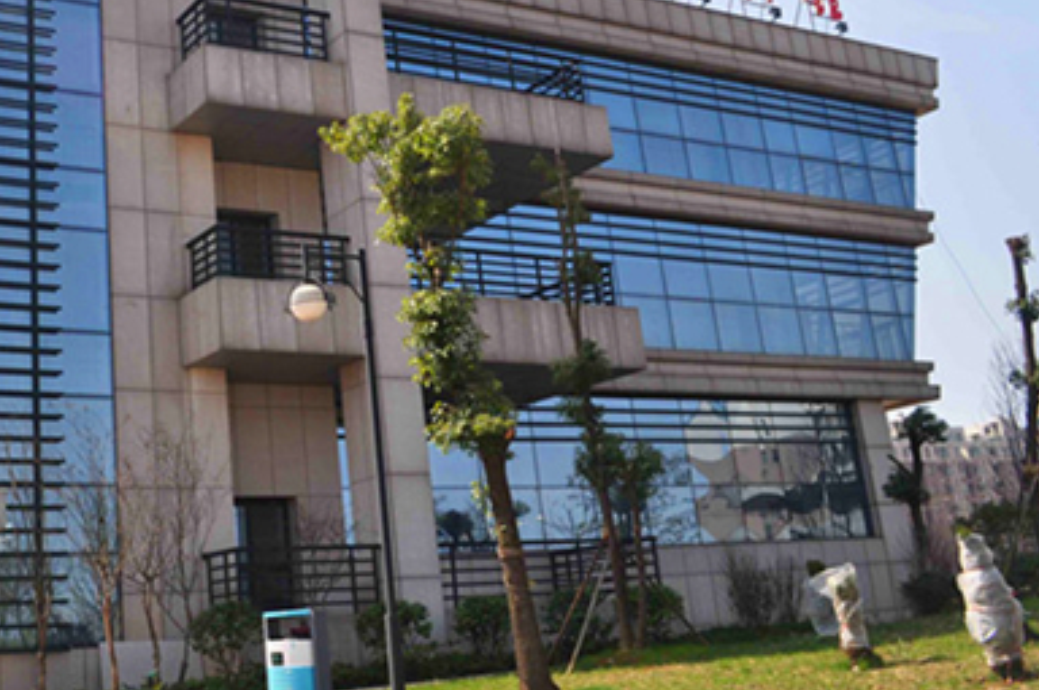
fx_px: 1297
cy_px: 202
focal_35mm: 45
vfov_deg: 29.5
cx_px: 216
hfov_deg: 41.9
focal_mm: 18
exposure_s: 1/250
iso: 200
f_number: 10
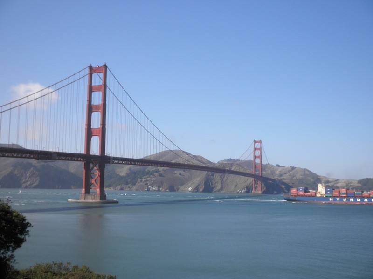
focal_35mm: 44
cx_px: 186
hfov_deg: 42.9
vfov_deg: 32.9
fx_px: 474
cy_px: 140
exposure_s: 1/80
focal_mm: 7.9
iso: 64
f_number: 9.6
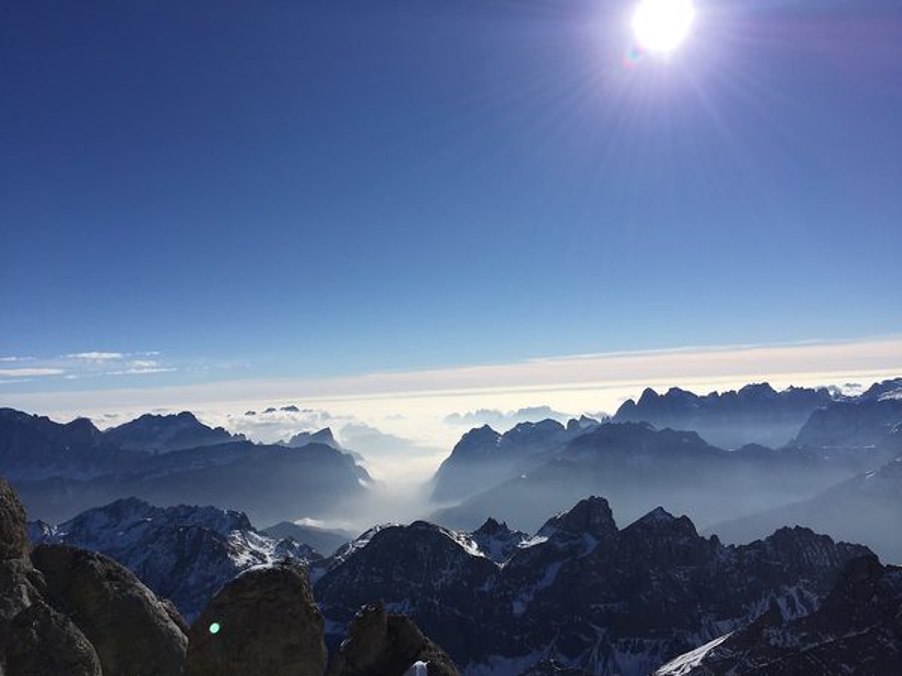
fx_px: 756
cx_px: 451
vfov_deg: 48.2
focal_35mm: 29
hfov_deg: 61.7
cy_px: 338
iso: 32
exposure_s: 1/7937
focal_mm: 4.15
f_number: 2.2
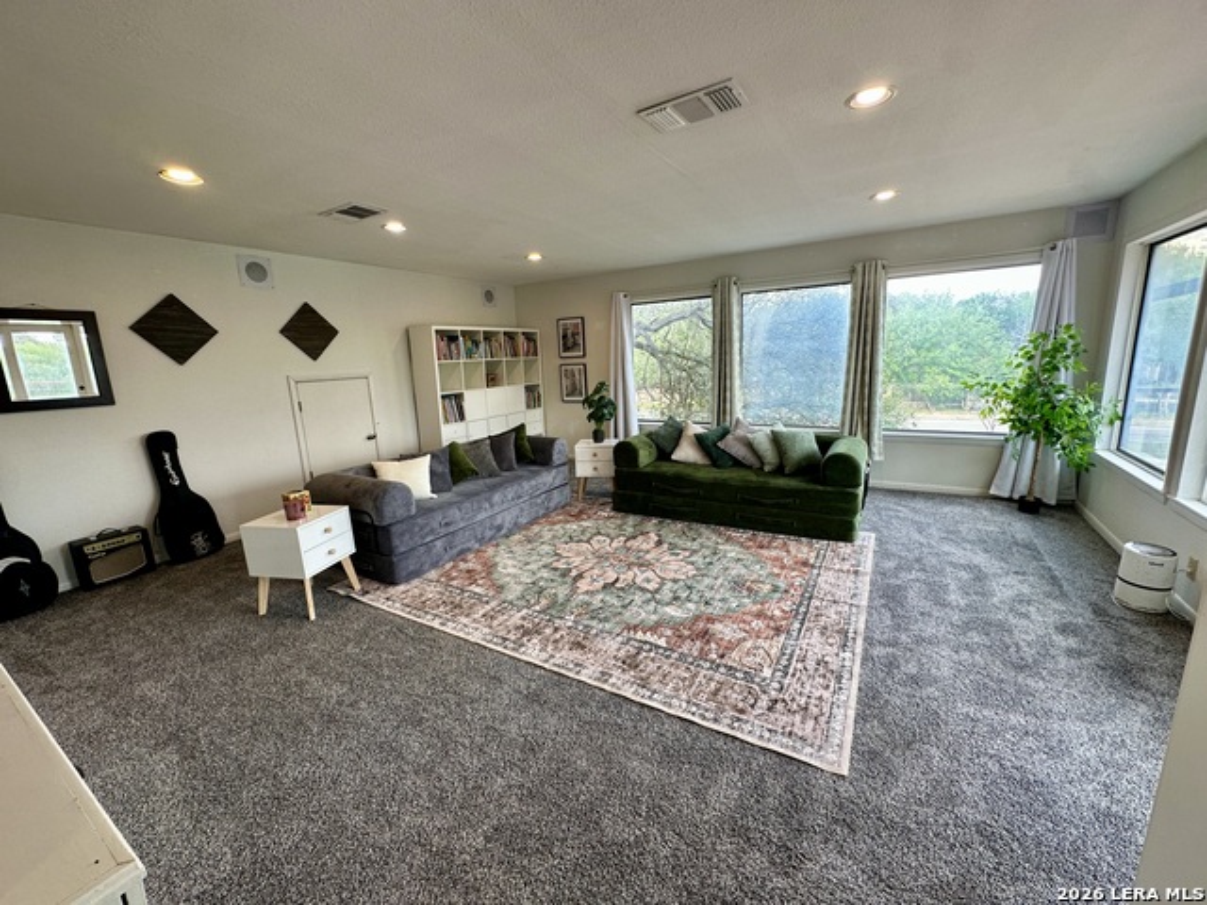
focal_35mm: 14
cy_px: 452
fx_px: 488
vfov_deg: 85.7
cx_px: 604
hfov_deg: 102.1
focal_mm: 2.22
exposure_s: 1/120
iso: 80
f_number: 2.2
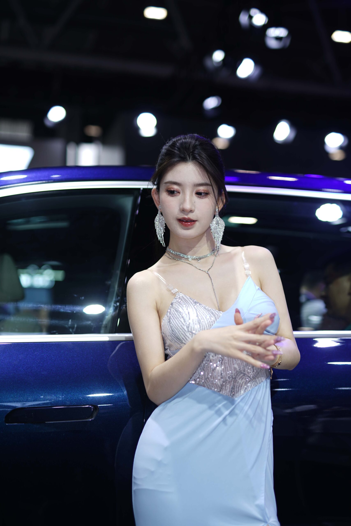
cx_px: 176
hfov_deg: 27.0
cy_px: 263
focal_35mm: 50
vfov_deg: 39.6
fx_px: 731
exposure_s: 1/250
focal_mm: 50
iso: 50
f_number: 1.6
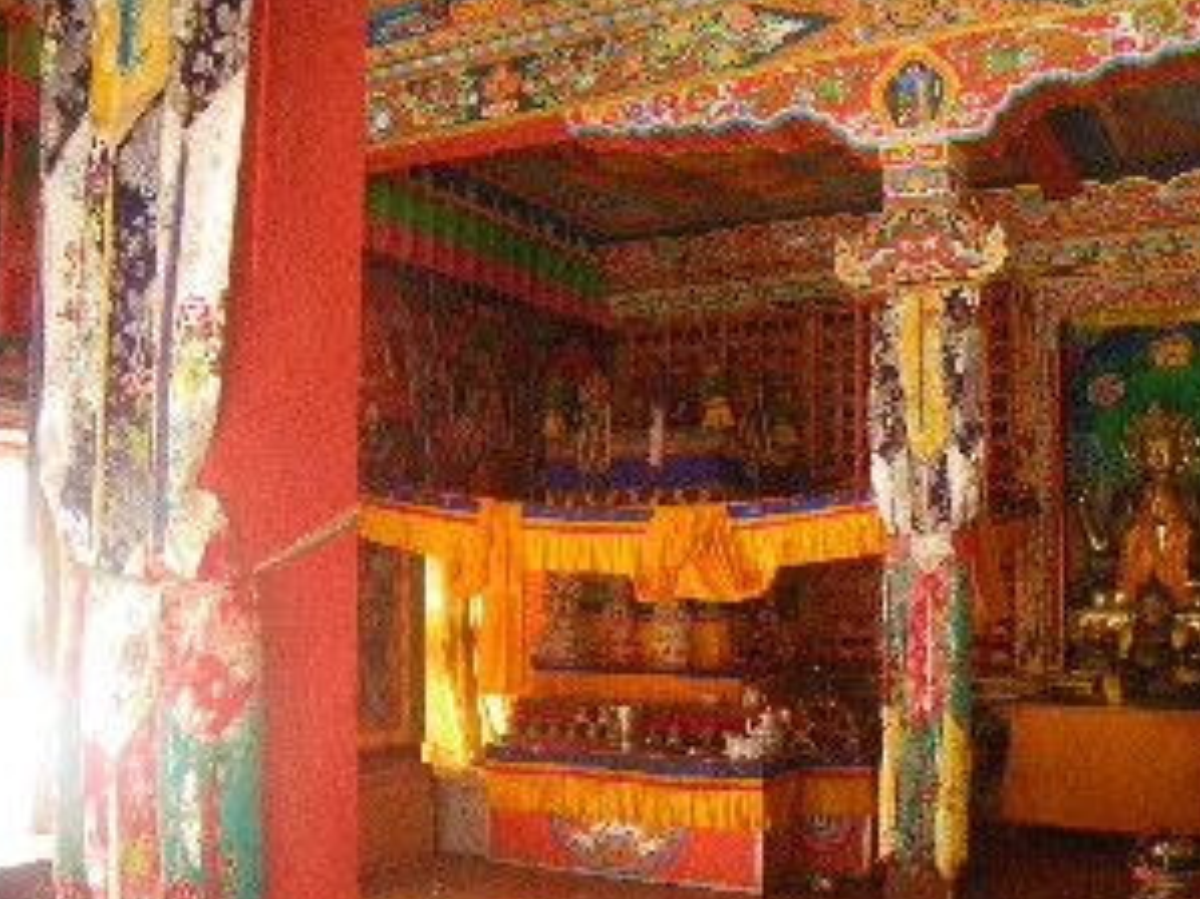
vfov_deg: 39.3
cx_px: 678
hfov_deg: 51.2
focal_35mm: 36
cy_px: 570
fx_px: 1247
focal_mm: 5
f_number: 3.5
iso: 640
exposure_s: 1/50
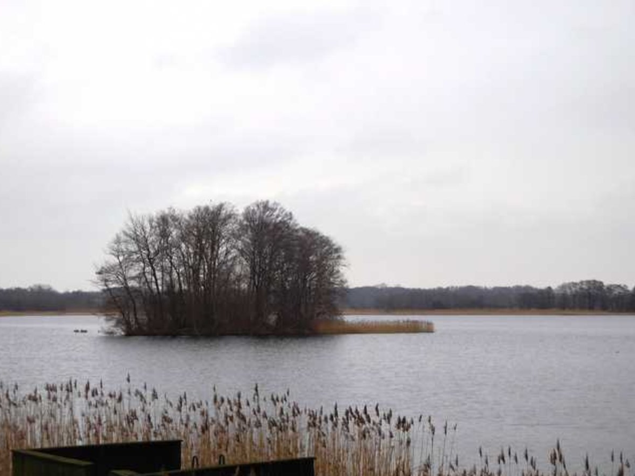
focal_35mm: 91
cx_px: 315
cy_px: 240
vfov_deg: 16.2
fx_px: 1669
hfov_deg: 21.5
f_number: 4.7
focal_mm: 16.1
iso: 125
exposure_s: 1/100
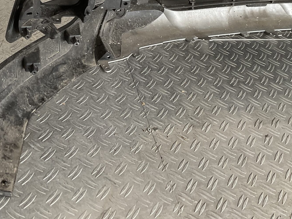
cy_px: 15
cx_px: 136
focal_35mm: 56
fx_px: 472
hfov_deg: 34.3
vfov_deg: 25.2
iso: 40
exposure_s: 1/100
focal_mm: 3
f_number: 1.8
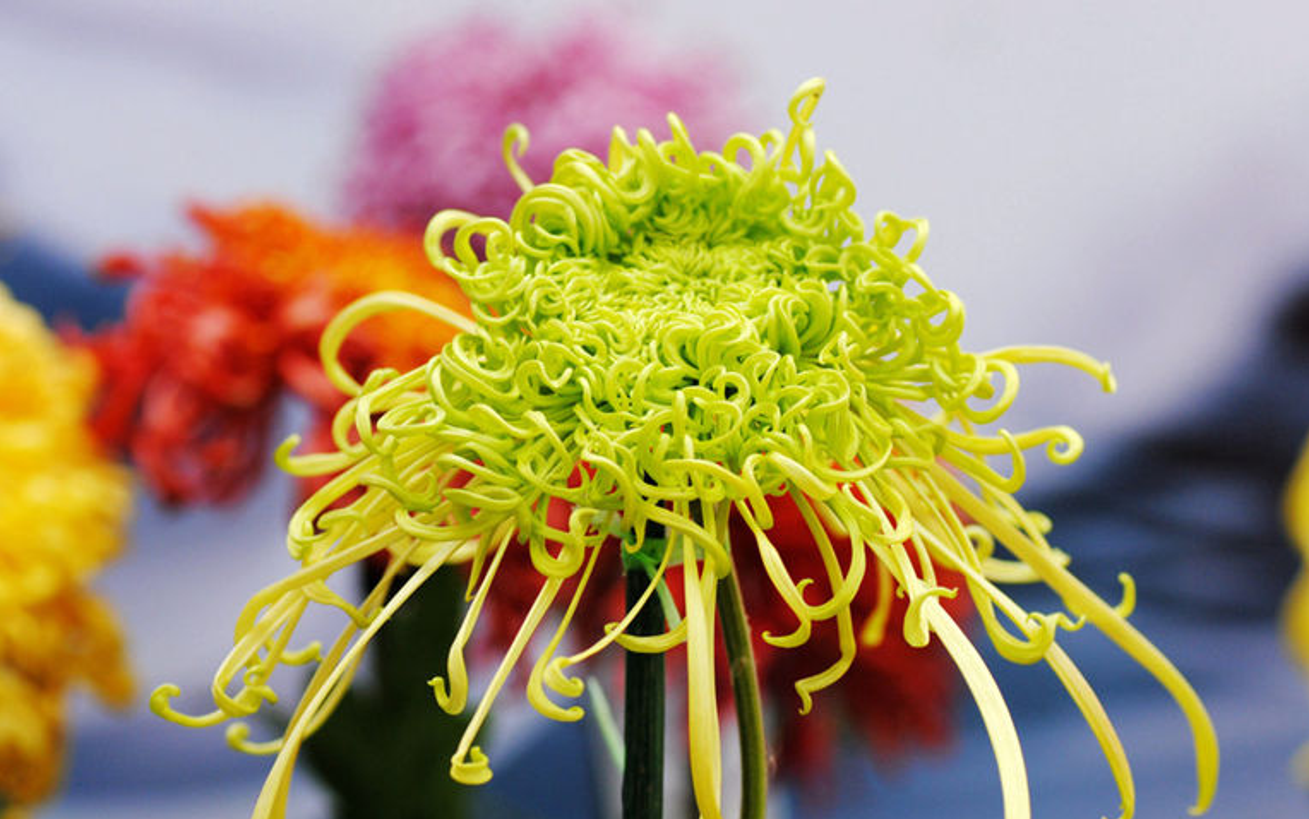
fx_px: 5781
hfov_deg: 12.9
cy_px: 487
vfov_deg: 8.1
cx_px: 675
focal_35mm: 162
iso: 200
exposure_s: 1/200
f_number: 5.6
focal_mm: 90
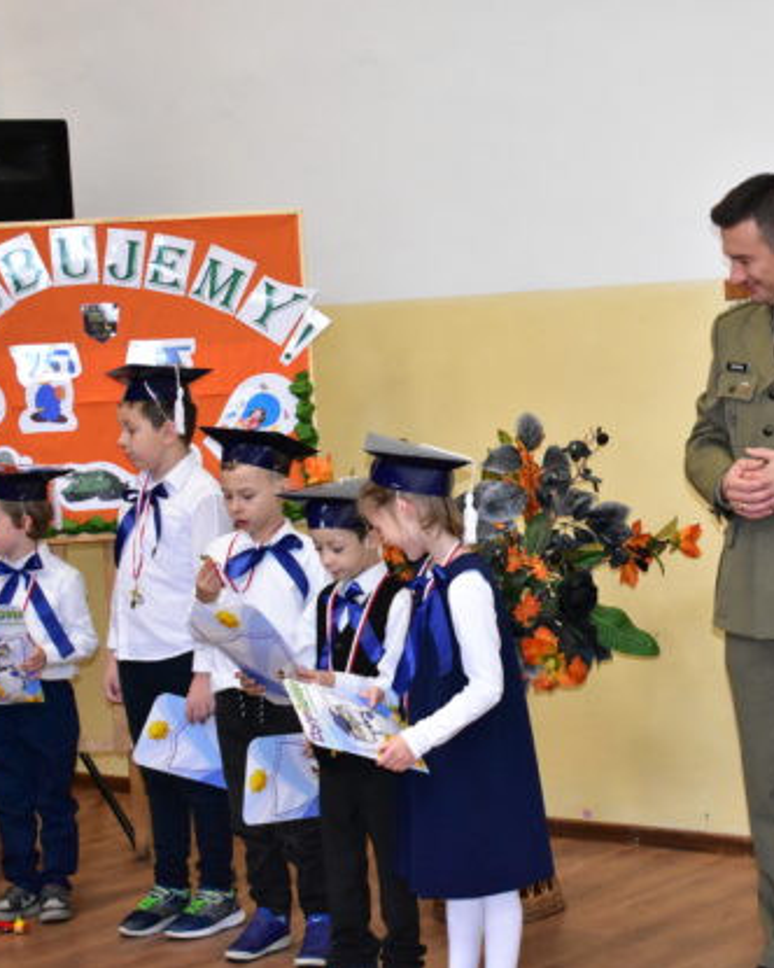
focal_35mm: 77
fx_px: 2205
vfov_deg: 24.7
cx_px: 590
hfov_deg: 19.8
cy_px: 483
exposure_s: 1/200
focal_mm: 36
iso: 6400
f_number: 4.8
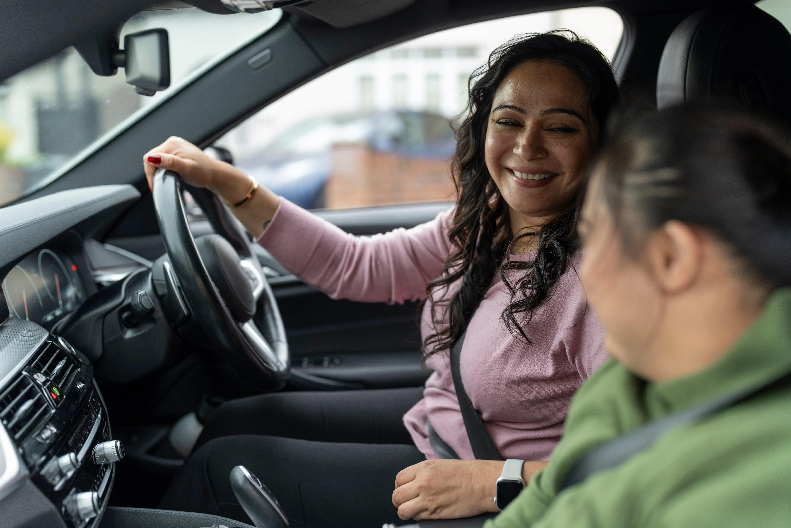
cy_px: 264
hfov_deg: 39.6
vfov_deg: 27.0
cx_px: 396
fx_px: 1099
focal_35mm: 50
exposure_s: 1/250
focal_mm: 50
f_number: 2.2
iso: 400
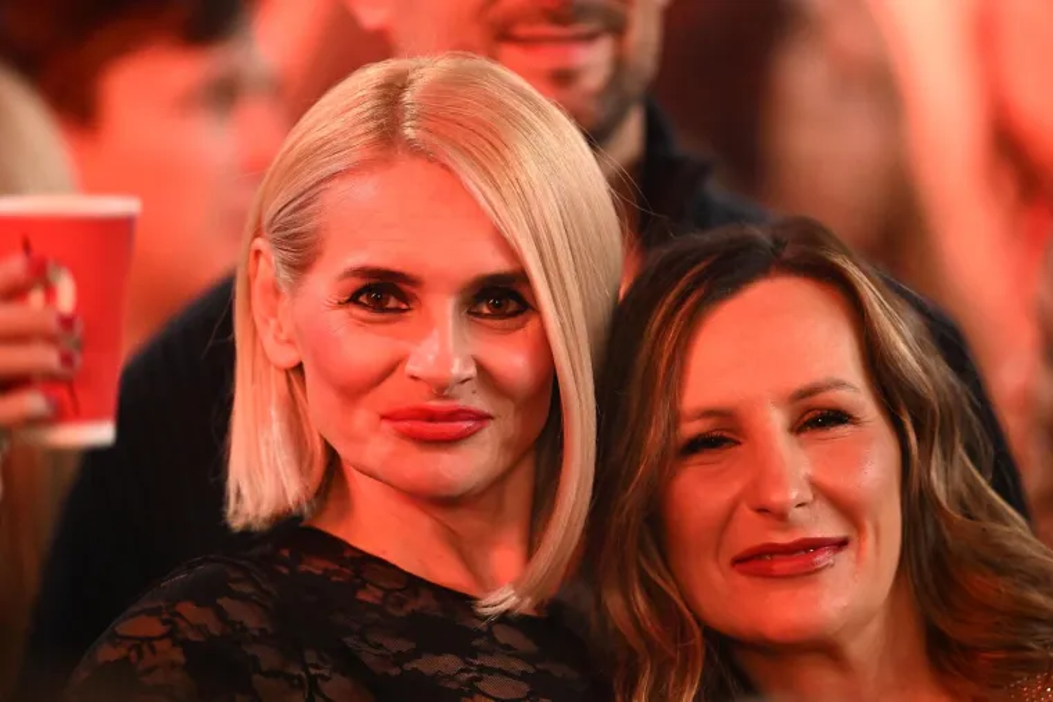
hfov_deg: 5.2
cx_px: 526
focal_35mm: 400
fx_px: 11701
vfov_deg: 3.4
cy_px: 351
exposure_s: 1/60
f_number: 2.8
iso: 5000
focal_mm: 400
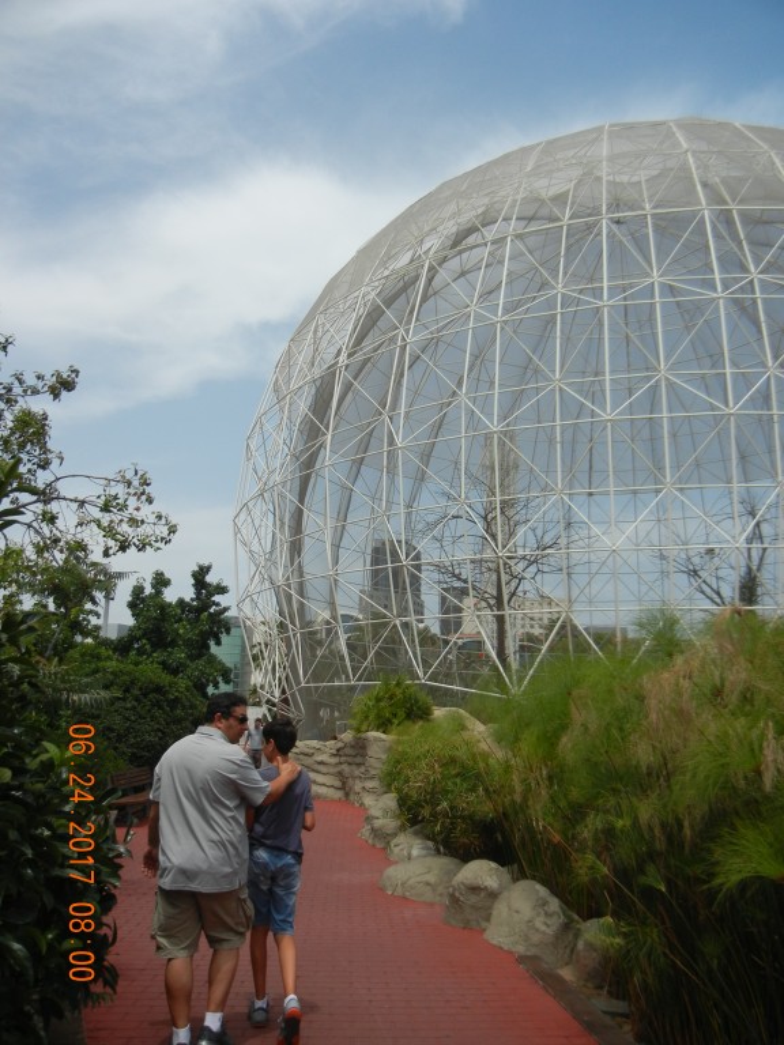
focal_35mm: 30
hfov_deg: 46.8
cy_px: 522
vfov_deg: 60.0
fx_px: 906
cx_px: 392
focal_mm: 5.4
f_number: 7
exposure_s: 1/486
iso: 160
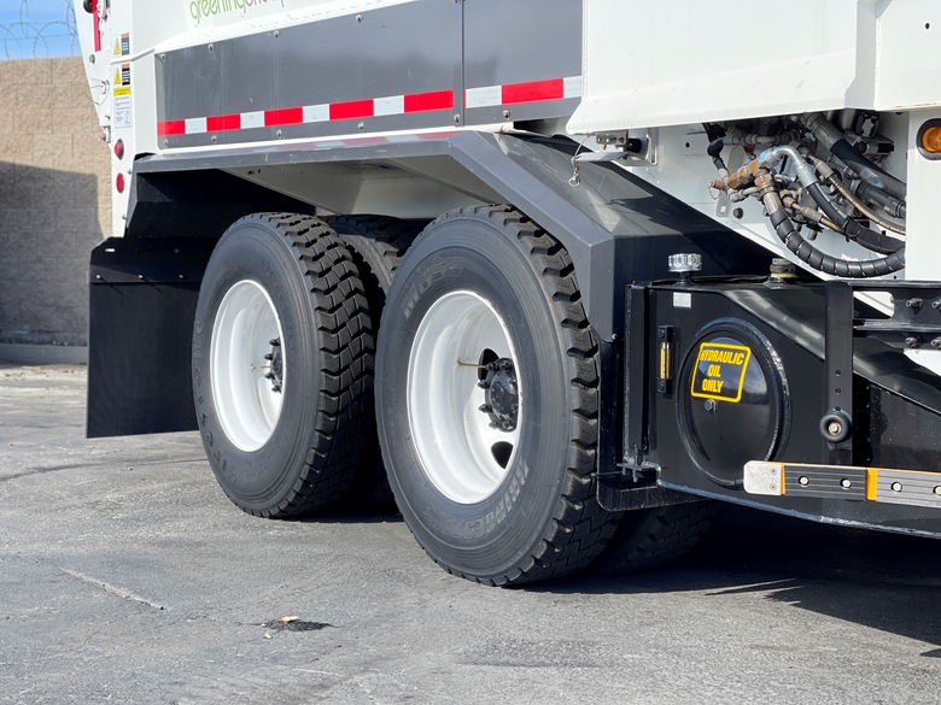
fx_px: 1740
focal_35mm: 64
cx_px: 470
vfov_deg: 22.9
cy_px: 352
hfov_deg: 30.3
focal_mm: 7.5
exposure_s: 1/544
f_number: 2.2
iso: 32
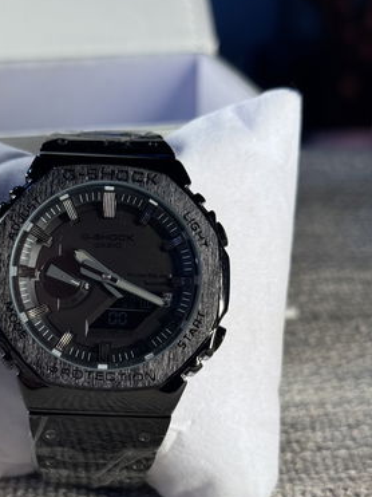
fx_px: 989
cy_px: 305
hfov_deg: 21.2
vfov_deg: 28.1
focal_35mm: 69
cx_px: 106
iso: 80
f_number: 1.78
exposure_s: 1/167
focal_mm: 6.76
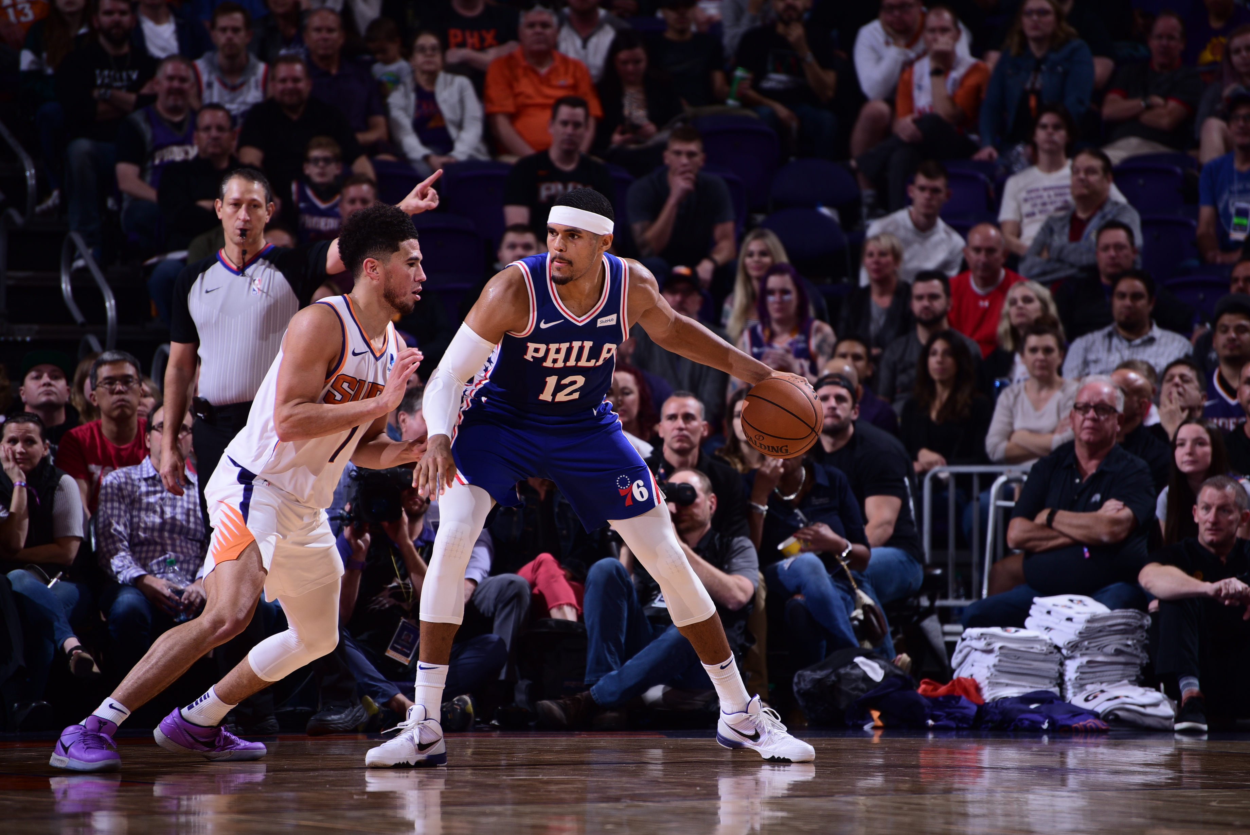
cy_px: 418
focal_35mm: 270
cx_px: 625
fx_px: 9377
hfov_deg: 7.6
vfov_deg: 5.1
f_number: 5.6
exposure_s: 1/250
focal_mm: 270
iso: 250
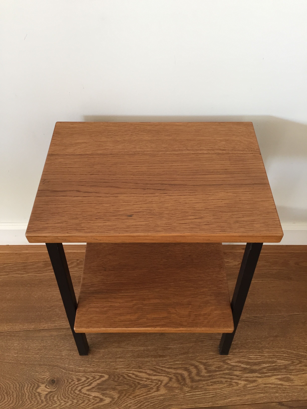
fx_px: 343
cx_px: 154
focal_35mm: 29
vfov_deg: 61.7
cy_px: 204
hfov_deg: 48.2
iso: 125
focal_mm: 4.15
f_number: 2.2
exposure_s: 1/33
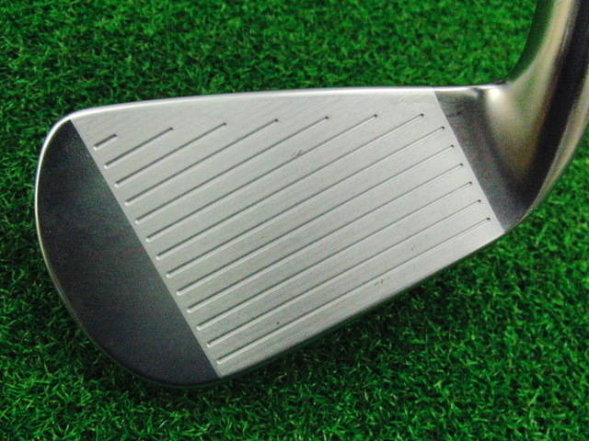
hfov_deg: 50.1
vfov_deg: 38.7
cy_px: 220
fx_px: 630
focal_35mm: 37
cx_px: 294
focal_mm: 6.42
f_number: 3.6
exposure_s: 1/320
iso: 3200
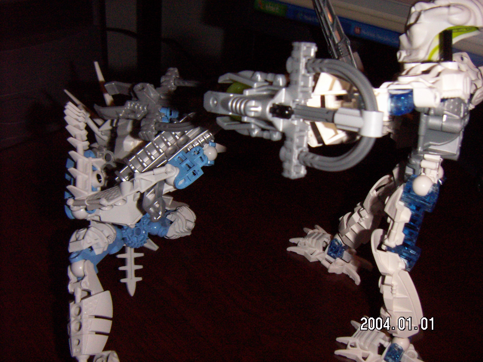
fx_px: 502
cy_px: 181
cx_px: 242
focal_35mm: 36
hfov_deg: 51.4
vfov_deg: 39.7
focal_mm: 4.7
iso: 200
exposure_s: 1/50
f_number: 6.7
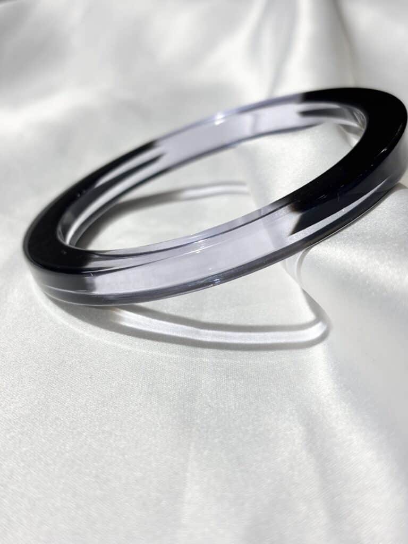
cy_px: 272
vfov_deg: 36.8
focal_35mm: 52
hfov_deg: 28.0
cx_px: 204
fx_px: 817
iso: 32
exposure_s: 1/380
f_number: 1.6
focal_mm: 5.96
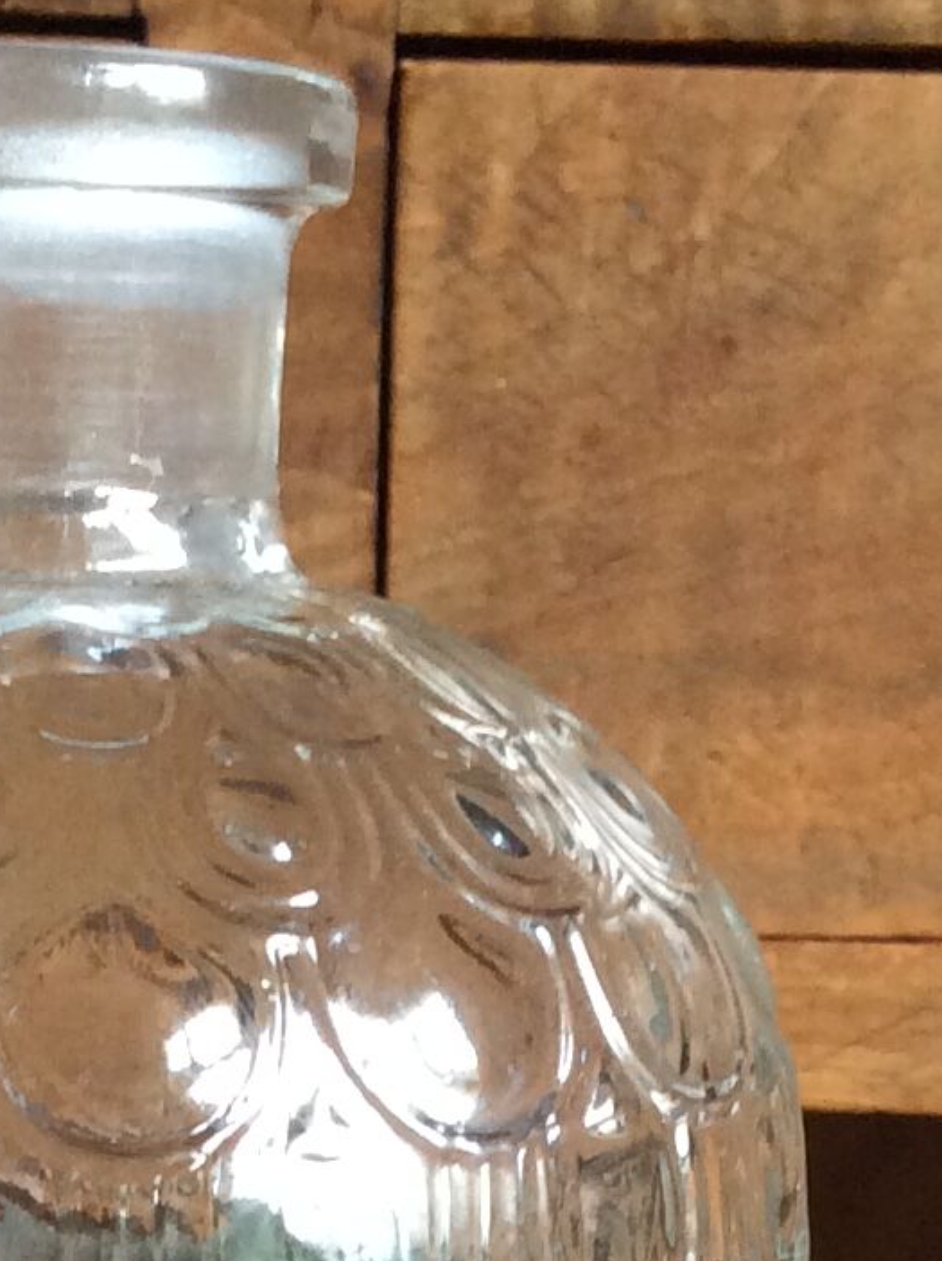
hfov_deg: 12.5
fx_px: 4293
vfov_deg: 15.6
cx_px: 393
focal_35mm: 118
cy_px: 1801
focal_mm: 3.3
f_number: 2.4
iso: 125
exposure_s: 1/25
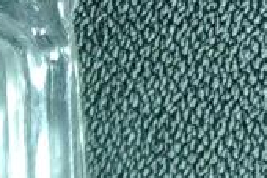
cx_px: -697
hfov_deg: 6.3
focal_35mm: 286
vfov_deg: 3.6
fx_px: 2119
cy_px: 1287
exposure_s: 1/100
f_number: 1.5
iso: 640
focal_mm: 4.94
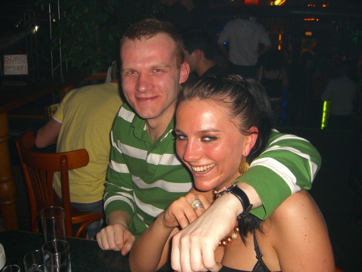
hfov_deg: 49.0
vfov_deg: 37.7
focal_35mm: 38
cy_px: 136
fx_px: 397
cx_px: 181
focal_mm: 7.9
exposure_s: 1/60
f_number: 2.8
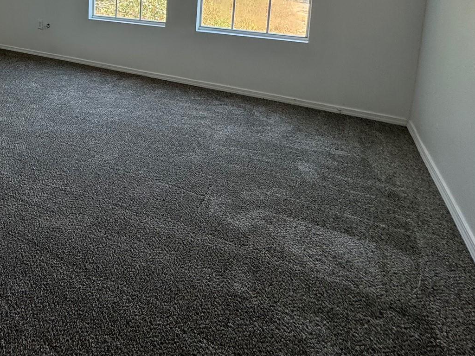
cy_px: 7
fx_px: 384
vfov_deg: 43.3
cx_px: 28
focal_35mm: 28
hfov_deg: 53.5
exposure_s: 1/131
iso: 40
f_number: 2.2
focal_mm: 2.22
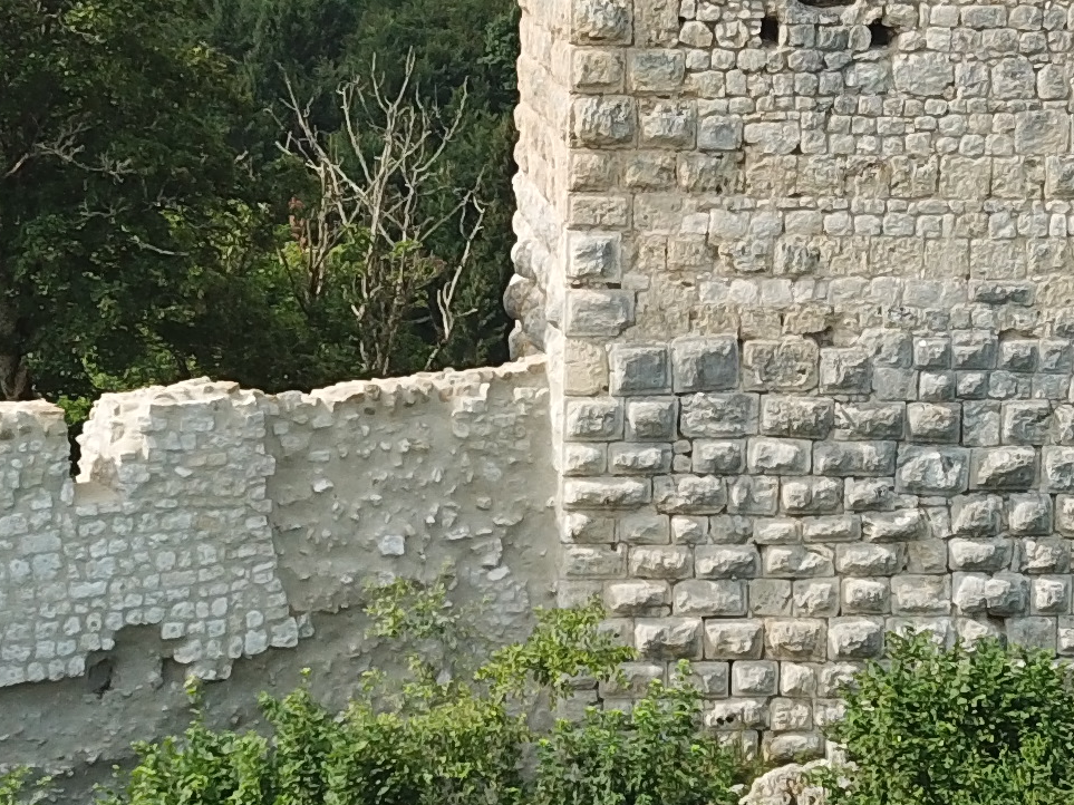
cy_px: 415
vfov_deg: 13.7
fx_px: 3350
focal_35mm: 108
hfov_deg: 18.2
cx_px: 545
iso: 100
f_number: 2.2
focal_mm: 4.73
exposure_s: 1/826
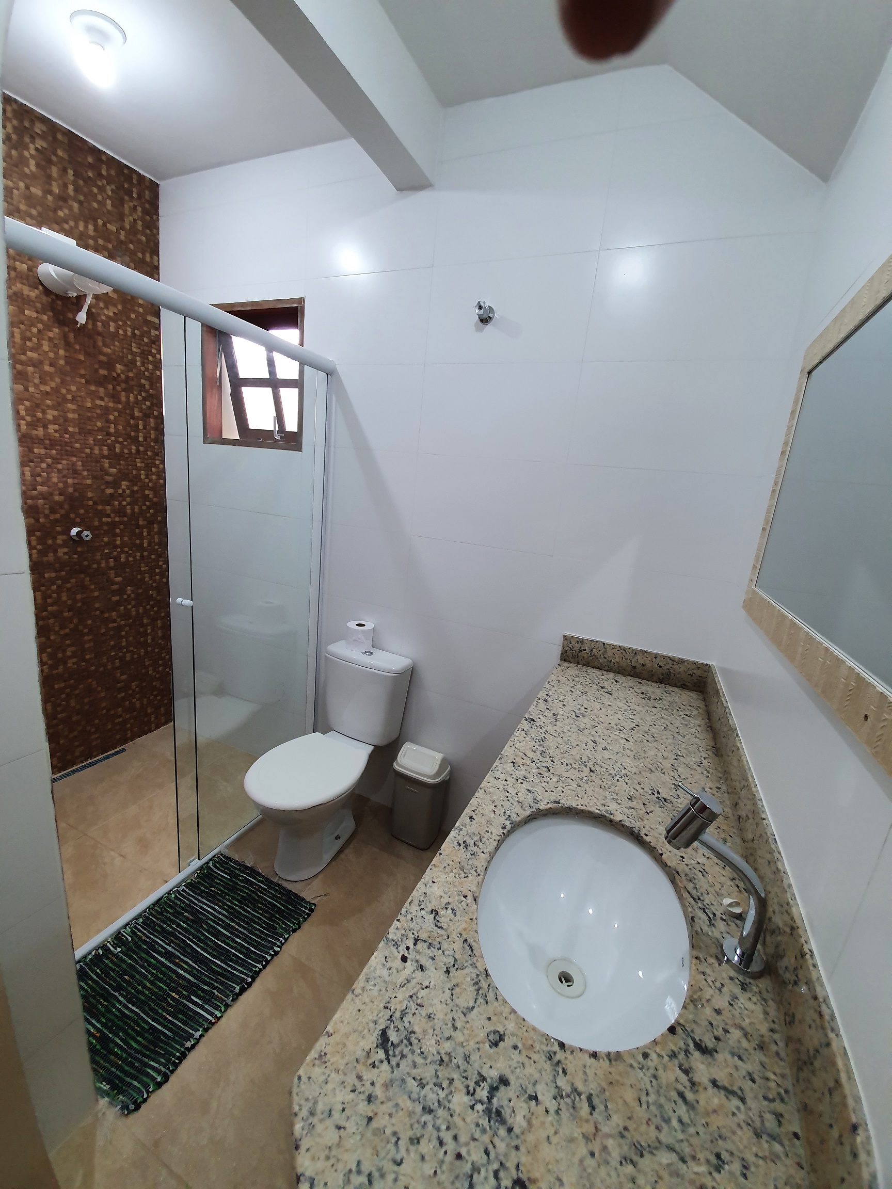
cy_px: 594
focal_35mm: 13
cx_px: 446
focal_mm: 1.8
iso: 200
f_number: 2.2
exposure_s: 1/60
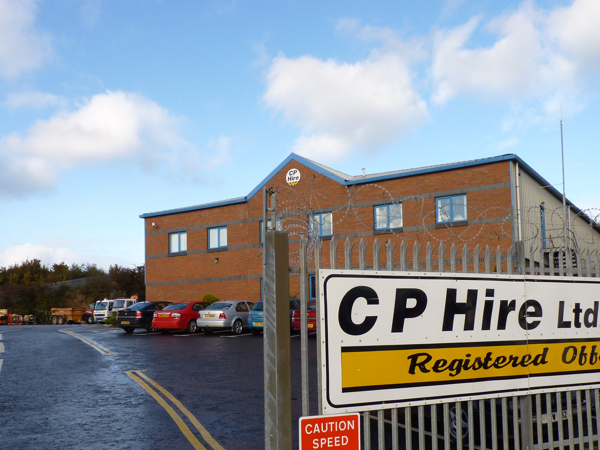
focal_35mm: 35
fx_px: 607
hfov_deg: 52.6
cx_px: 296
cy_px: 286
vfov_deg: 40.4
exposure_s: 1/800
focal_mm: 4.8
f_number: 2.8
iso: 100
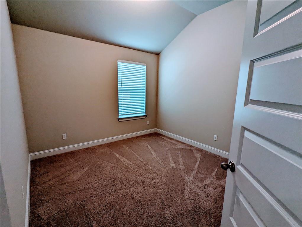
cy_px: 114
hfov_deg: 94.4
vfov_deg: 78.2
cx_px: 151
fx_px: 140
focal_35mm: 16
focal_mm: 2.35
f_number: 2.2
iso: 255
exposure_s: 1/120
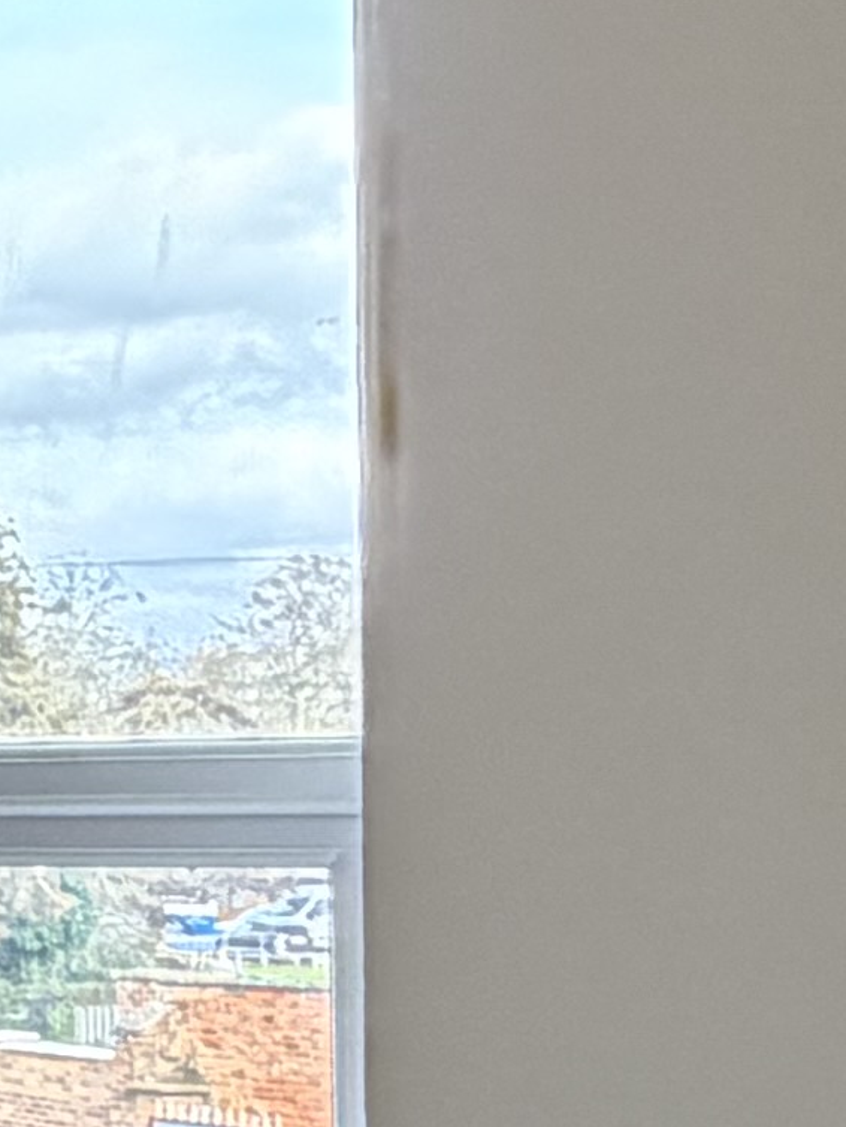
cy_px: 767
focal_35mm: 106
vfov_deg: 18.5
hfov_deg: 10.8
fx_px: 3452
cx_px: -1481
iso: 200
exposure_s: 1/121
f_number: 2.2
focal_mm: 2.22
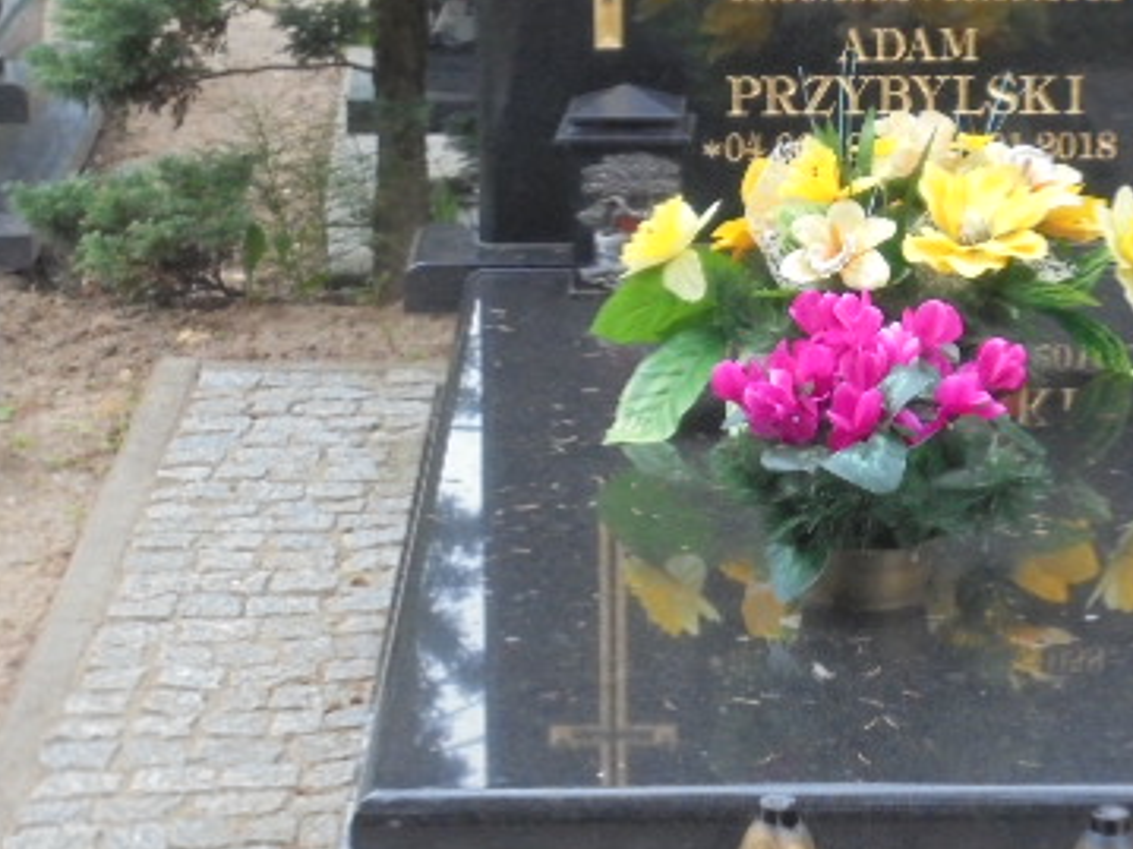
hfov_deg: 17.2
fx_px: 3730
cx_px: 833
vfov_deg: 13.0
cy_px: 306
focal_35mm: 114
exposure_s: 1/15
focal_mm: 11.5
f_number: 5.6
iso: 400
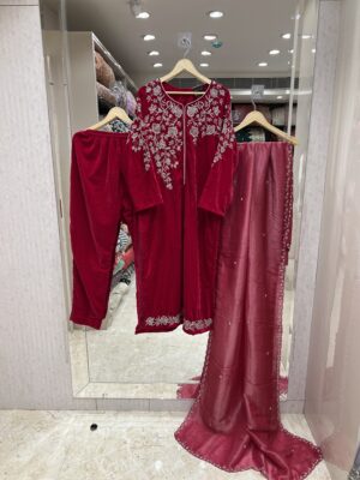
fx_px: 361
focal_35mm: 26
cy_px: 240
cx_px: 180
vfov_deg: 67.3
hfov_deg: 53.1
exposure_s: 1/290
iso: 40
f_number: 1.5
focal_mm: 5.7
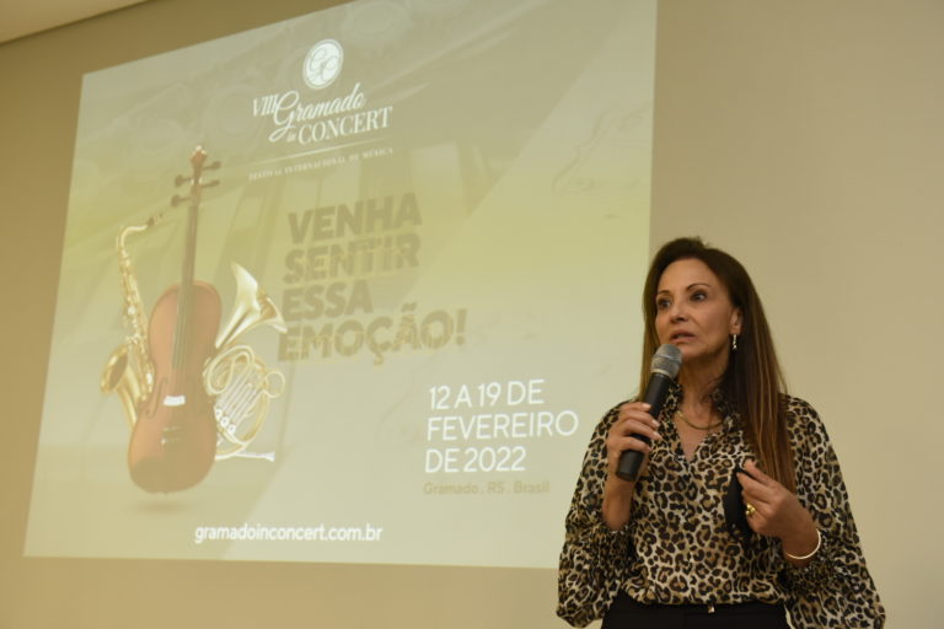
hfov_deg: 39.6
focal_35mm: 50
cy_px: 314
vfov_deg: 27.0
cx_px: 472
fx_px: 1311
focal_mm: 50
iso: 2000
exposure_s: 1/125
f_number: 4.5
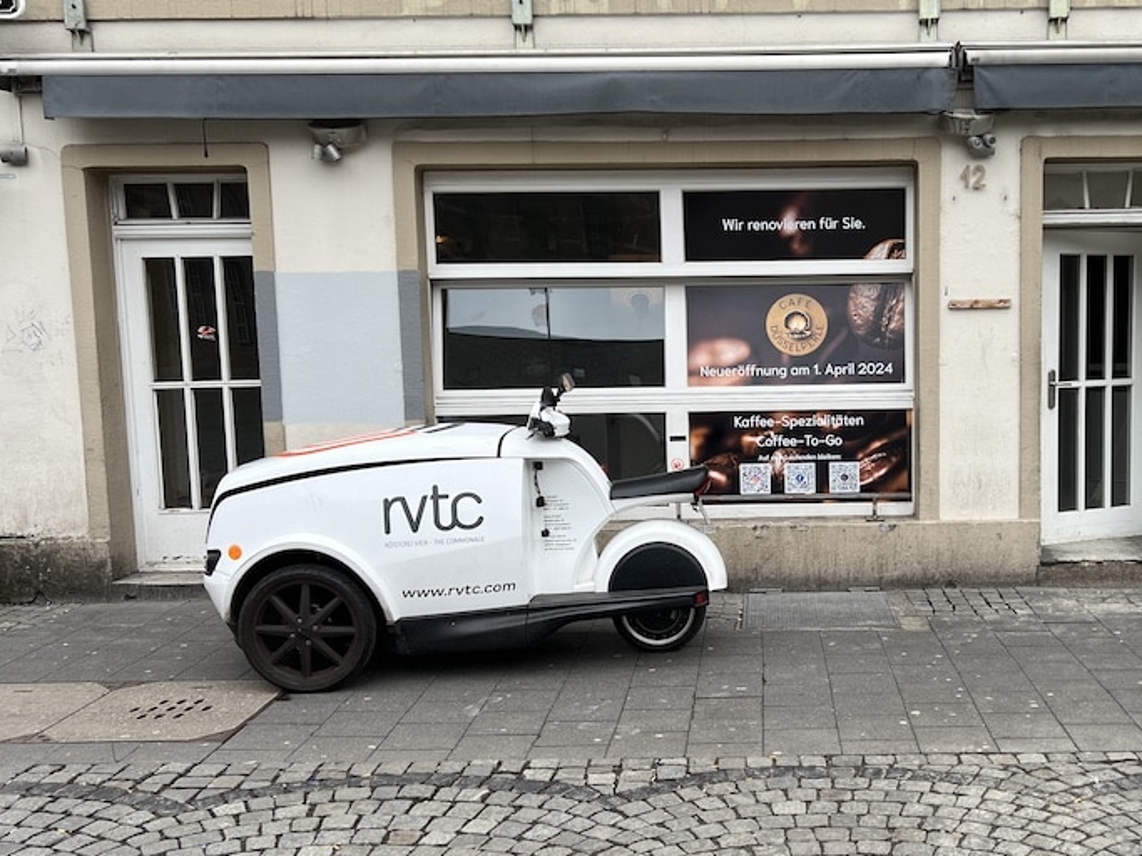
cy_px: 468
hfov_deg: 46.8
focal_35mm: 39
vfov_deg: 36.8
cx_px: 793
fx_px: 1286
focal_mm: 5.7
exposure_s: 1/775
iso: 50
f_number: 1.5
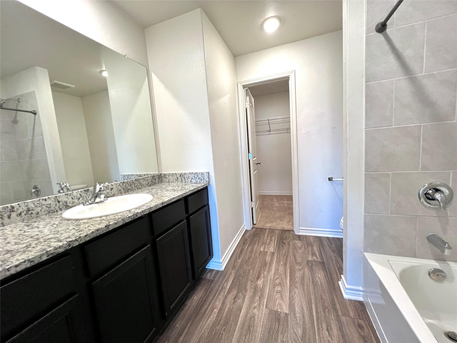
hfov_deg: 106.2
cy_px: 172
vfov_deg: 89.9
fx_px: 172
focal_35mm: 13
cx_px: 228
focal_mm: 1.57
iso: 250
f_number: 1.8
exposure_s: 1/120
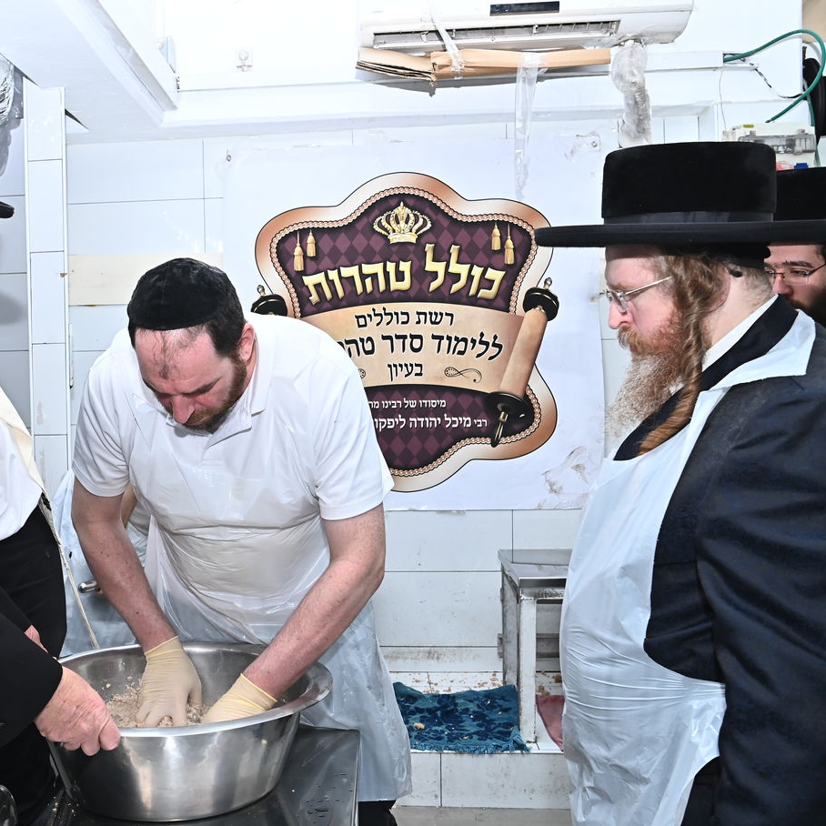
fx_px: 1026
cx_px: 272
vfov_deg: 43.9
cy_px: 409
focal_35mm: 38
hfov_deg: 43.2
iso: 1000
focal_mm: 29
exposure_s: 1/200
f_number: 7.1
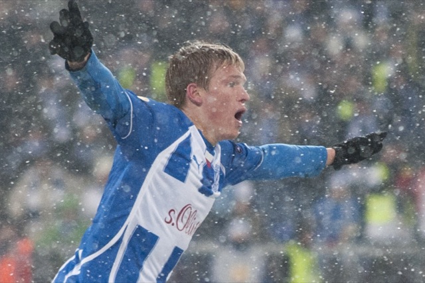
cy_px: 142
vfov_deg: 8.1
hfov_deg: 12.1
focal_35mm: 170
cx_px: 212
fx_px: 2007
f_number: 2.8
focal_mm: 170
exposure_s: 1/1250
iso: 1800
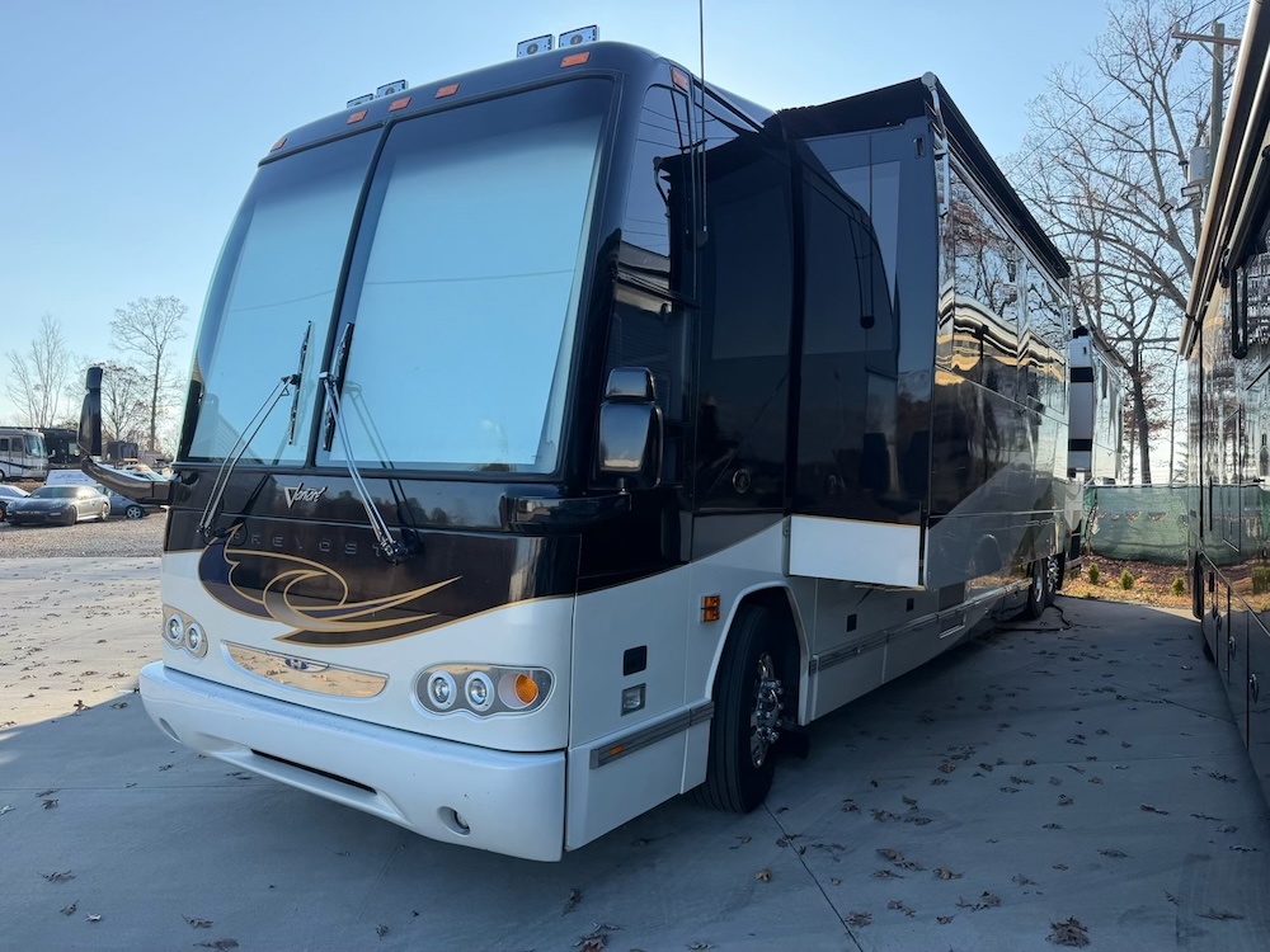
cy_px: 476
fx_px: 881
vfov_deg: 56.8
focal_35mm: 24
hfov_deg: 71.6
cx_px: 635
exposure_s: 1/1770
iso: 100
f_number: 1.78
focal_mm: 6.76
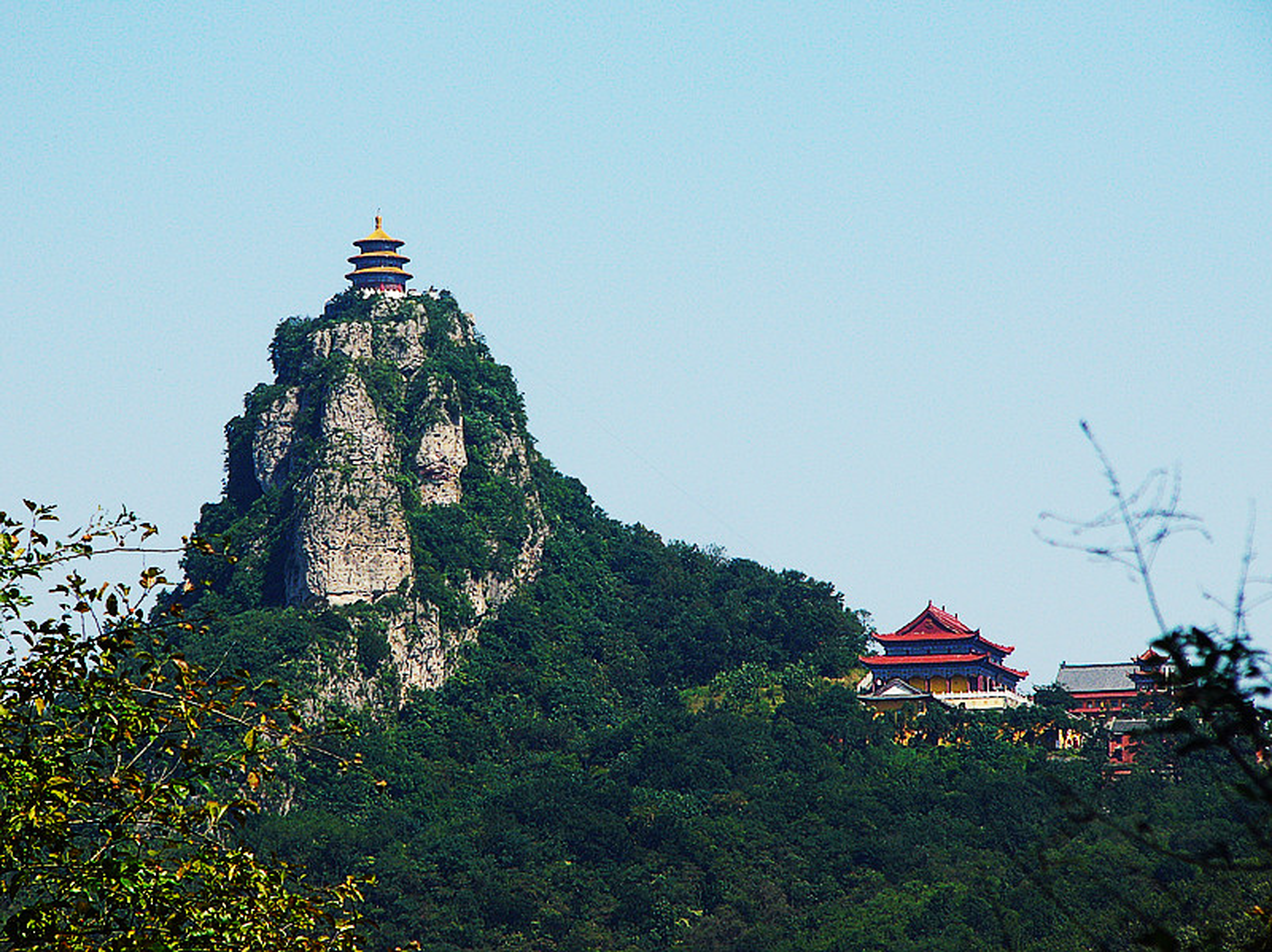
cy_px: 476
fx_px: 7896
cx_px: 636
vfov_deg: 6.9
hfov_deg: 9.2
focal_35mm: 215
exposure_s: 1/500
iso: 50
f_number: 4.6
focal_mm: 35.8
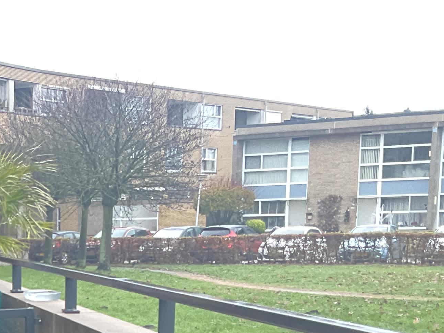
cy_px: 449
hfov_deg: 20.4
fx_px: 1154
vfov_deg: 15.5
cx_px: -86
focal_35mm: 90
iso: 100
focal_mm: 3
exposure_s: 1/50
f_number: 1.8
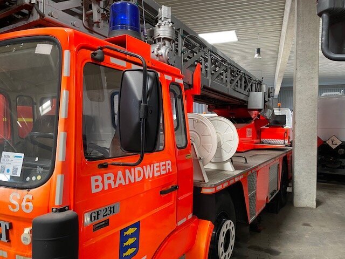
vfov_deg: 53.1
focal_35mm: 26
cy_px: 130
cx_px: 172
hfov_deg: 67.3
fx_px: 259
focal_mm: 4.25
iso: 250
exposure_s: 1/60
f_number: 1.8
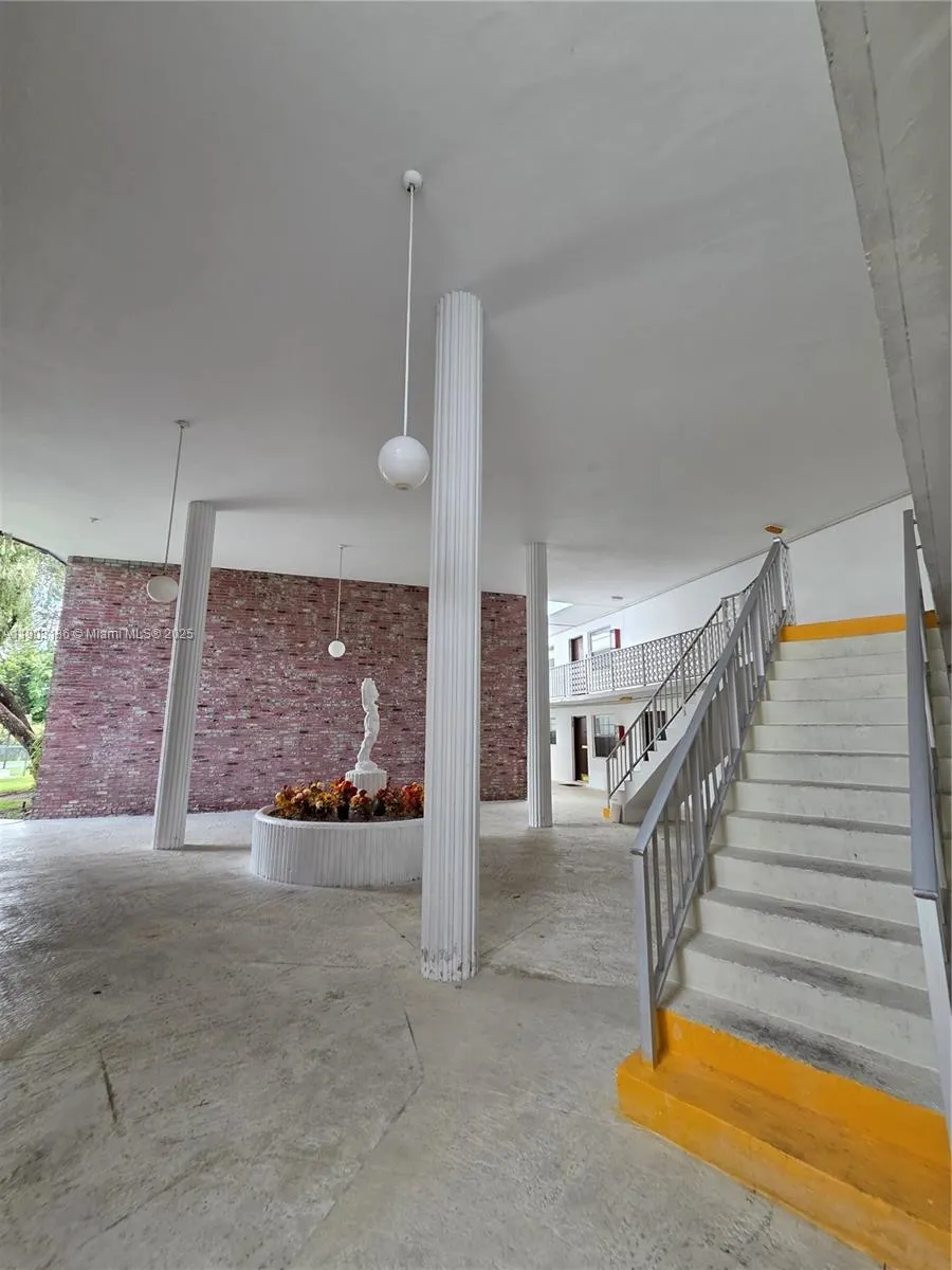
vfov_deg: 106.2
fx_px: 477
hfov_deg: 89.9
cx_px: 476
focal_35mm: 13
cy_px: 635
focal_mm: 2.2
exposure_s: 1/120
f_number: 2.2
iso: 125
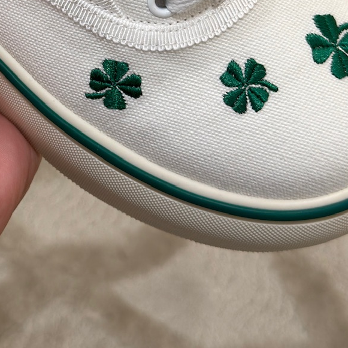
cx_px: 46
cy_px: -105
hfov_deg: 15.8
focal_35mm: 109
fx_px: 1240
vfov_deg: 15.2
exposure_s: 1/121
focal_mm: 6.76
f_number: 1.78
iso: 50
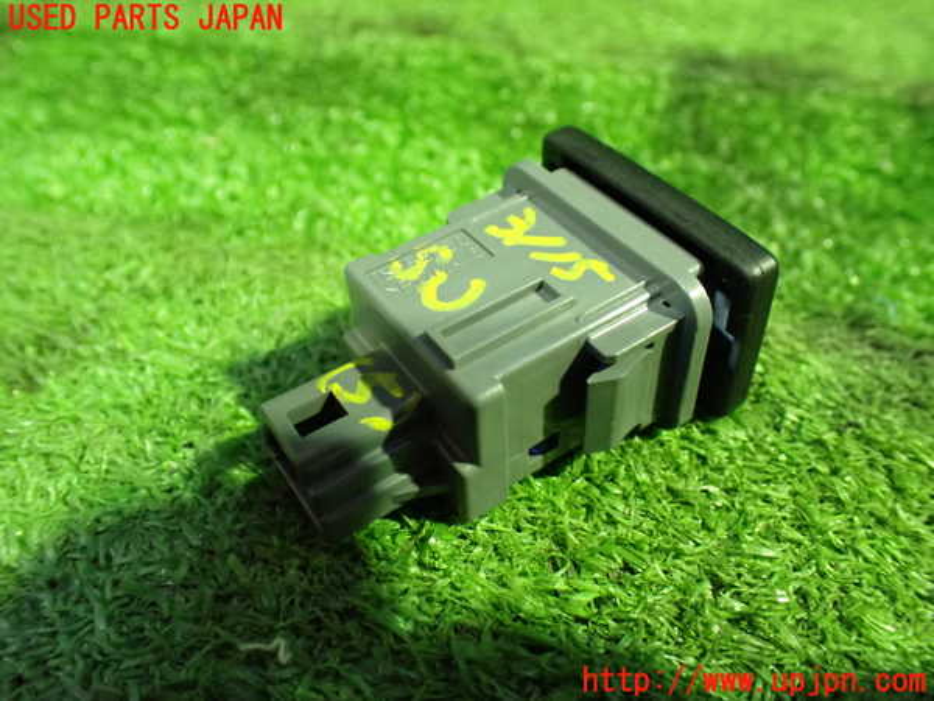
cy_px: 350
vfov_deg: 46.8
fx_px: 809
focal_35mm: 30
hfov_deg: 60.0
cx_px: 467
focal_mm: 5.4
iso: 1250
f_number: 2.3
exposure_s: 1/30
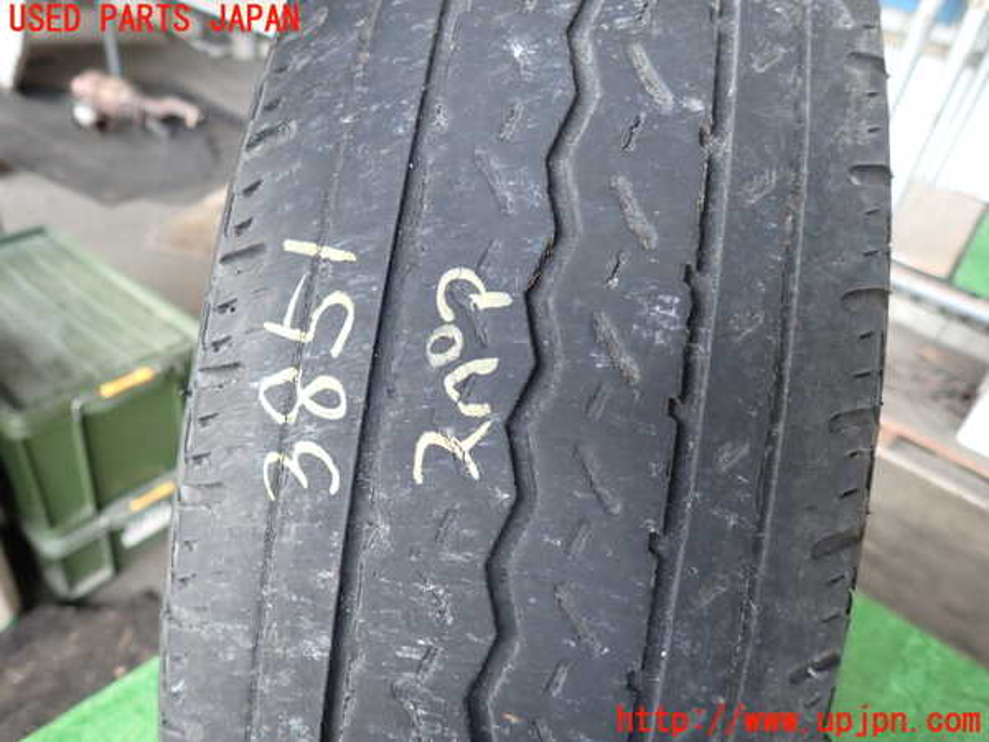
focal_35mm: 25
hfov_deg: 69.4
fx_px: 714
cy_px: 371
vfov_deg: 54.9
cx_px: 494
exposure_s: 1/60
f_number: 2
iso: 160
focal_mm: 4.5
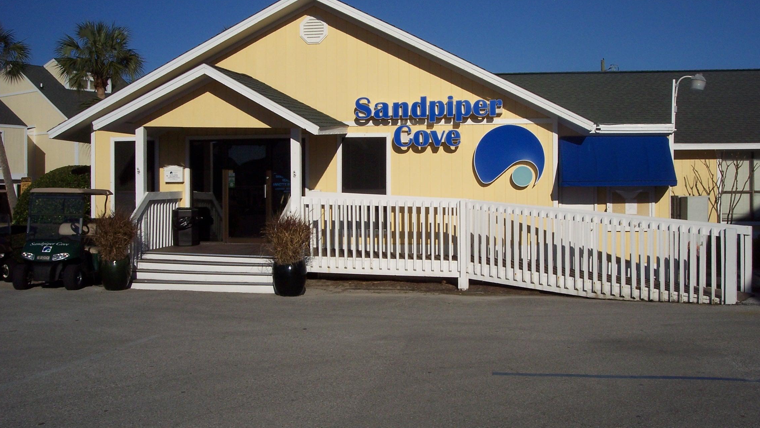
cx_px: 381
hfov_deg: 47.4
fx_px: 867
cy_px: 188
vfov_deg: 27.7
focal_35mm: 43
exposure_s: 1/750
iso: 100
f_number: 5.6
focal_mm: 8
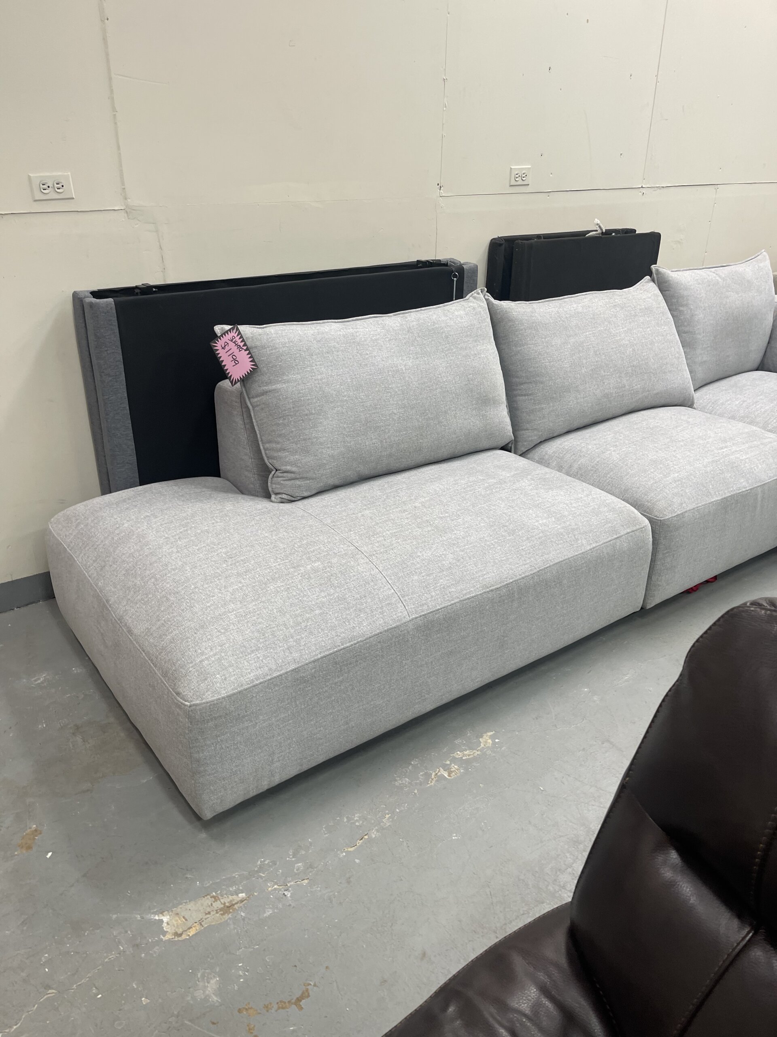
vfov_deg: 69.4
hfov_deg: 54.9
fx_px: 748
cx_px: 388
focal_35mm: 25
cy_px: 518
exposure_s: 1/60
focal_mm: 5.1
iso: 64
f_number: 1.6
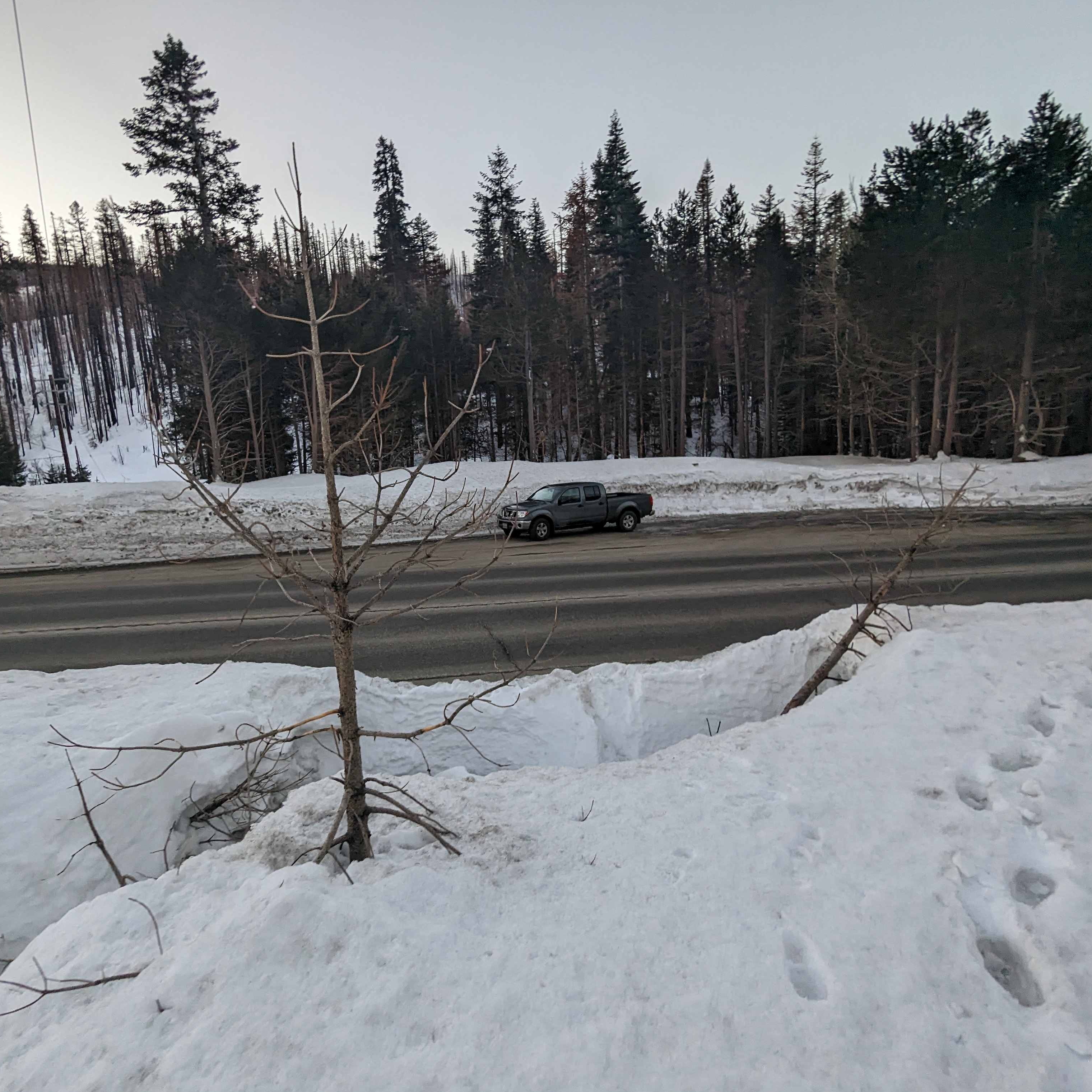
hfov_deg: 77.1
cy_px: 545
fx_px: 678
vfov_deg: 77.7
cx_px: 460
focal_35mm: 19
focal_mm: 2.35
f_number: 2.2
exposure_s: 1/226
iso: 84
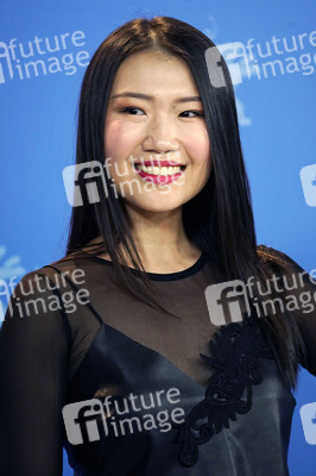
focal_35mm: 200
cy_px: 238
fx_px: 2638
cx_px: 158
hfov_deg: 6.9
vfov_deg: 10.3
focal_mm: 200
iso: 3200
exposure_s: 1/200
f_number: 5.6
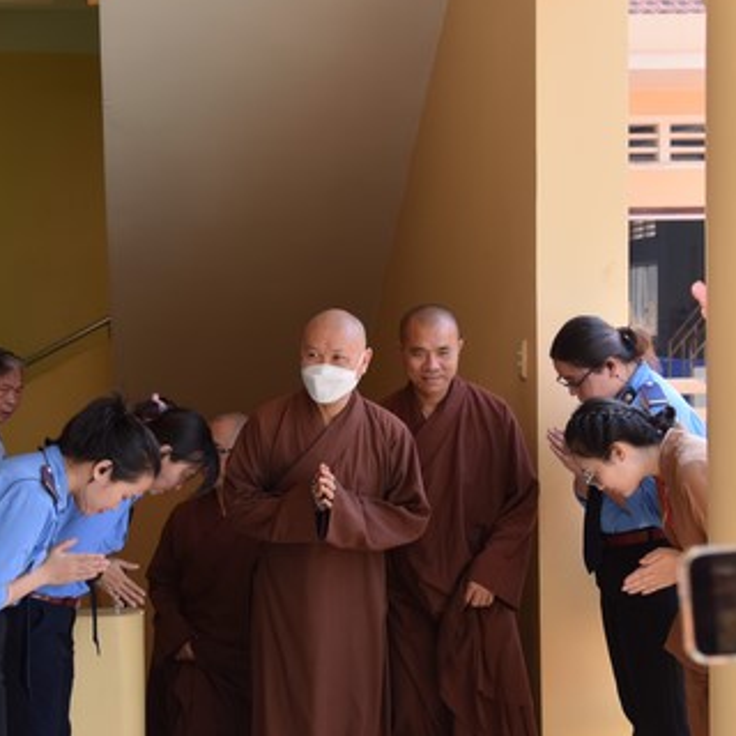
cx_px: 320
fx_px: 1660
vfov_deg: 25.0
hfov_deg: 25.0
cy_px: 396
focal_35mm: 69
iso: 100
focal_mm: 40
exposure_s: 1/125
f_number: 5
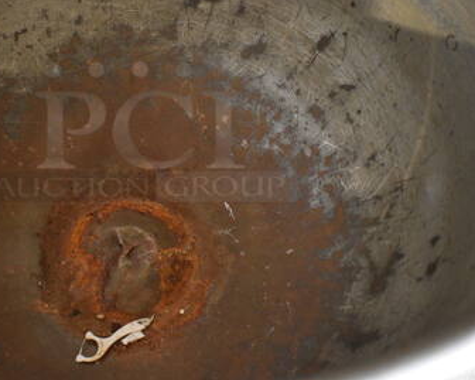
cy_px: 127
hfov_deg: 39.6
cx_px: 140
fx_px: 647
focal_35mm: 46
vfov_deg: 32.5
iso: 3200
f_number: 3.5
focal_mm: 18
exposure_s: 1/25
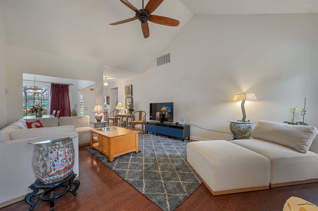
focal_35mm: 14
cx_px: 159
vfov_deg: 81.1
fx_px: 124
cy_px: 106
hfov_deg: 104.3
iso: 320
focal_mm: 14
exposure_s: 1/1.25
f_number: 8
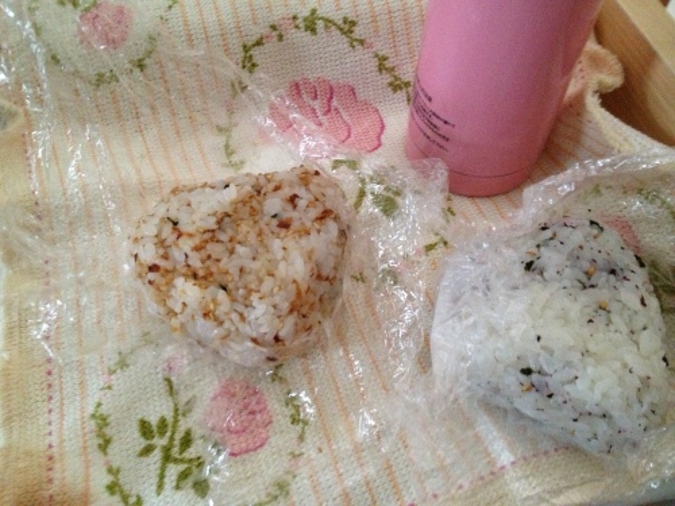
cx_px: 338
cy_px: 253
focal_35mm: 35
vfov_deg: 40.7
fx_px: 682
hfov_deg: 52.6
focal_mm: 4.28
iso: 500
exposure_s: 1/15
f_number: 2.4
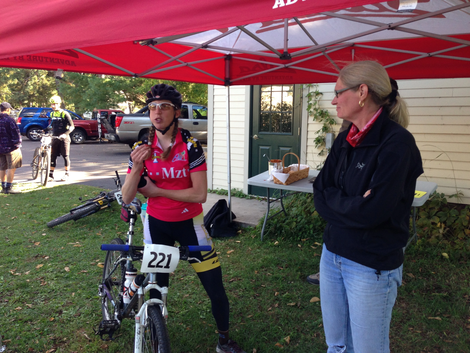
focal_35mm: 33
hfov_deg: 55.4
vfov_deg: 42.9
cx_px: 235
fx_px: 448
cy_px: 176
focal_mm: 4.13
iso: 80
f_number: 2.4
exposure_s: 1/120
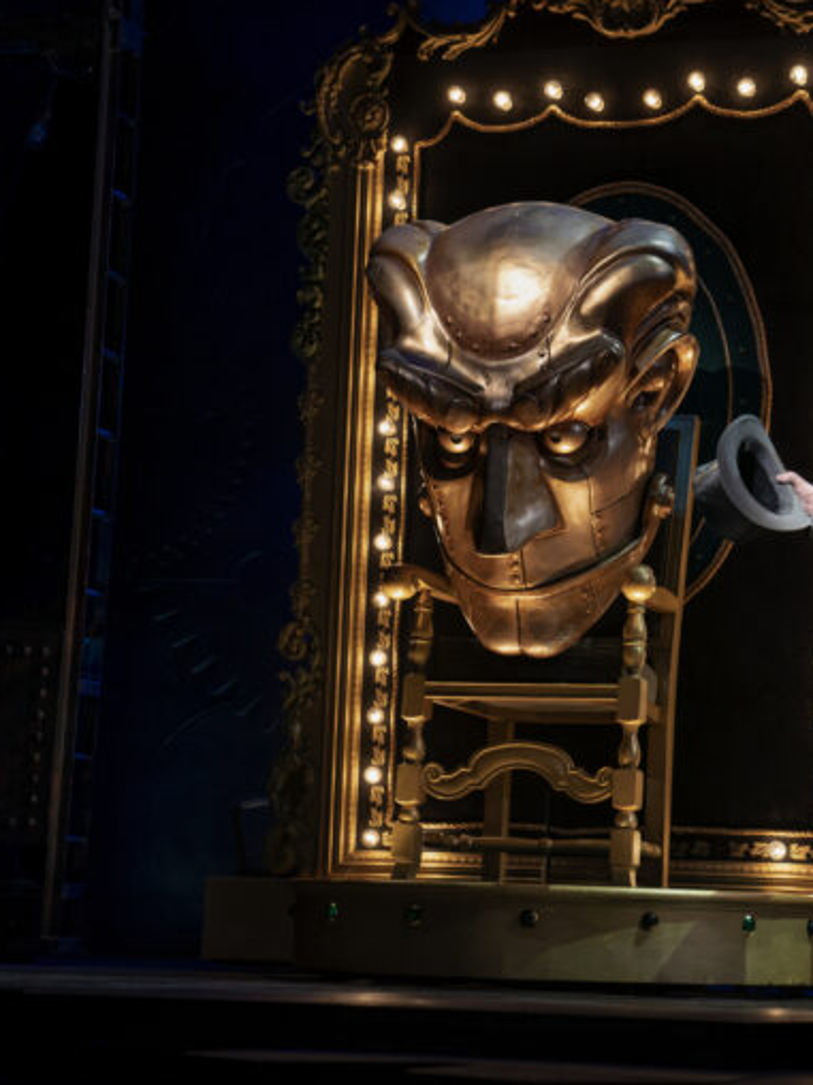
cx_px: 638
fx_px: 2912
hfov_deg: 15.8
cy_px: 545
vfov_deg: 21.1
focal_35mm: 93
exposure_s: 1/250
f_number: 2.8
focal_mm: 64
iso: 800
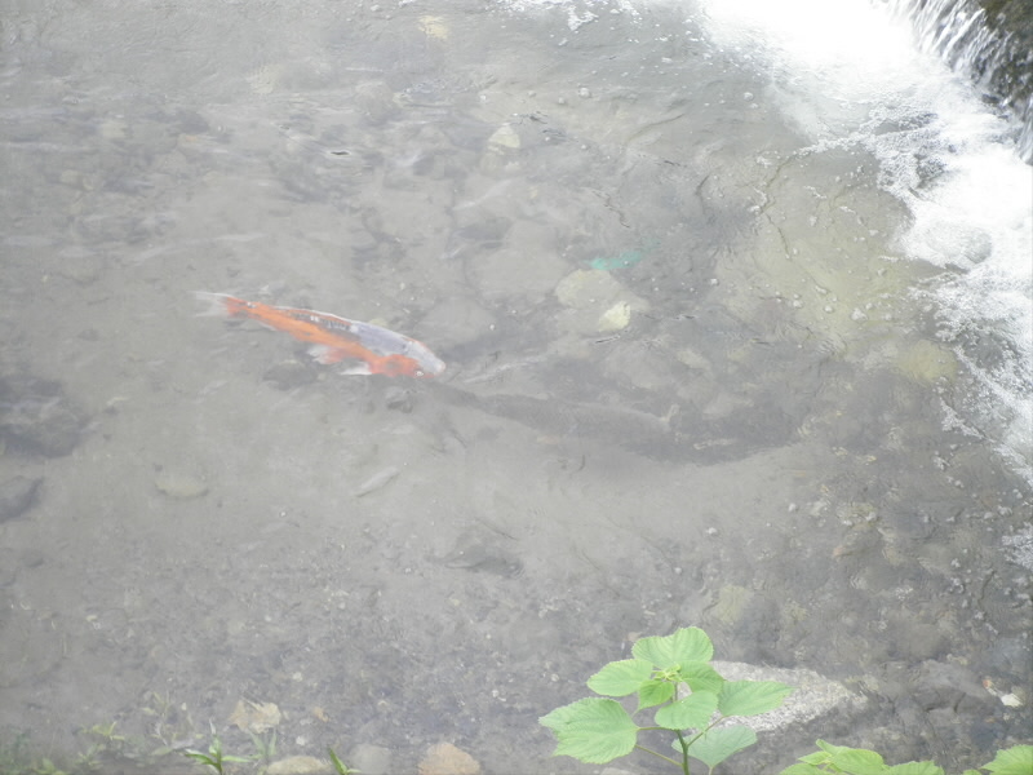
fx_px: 3223
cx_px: 516
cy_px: 388
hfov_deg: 18.2
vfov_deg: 13.7
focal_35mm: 108
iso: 160
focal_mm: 19.6
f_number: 5.9
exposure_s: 1/125
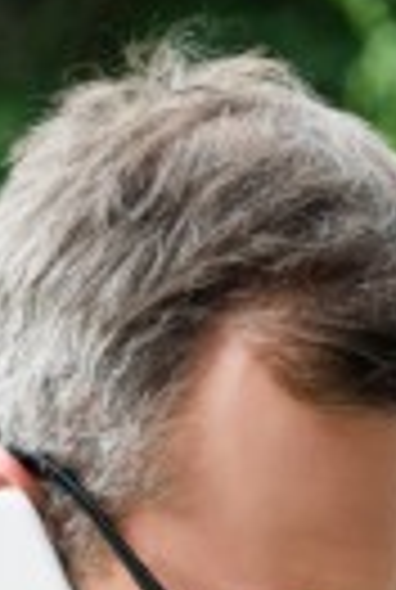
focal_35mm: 340
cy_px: 1191
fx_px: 5580
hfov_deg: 4.1
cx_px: 387
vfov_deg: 5.9
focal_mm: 62
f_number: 3.2
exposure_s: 1/1000
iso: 125
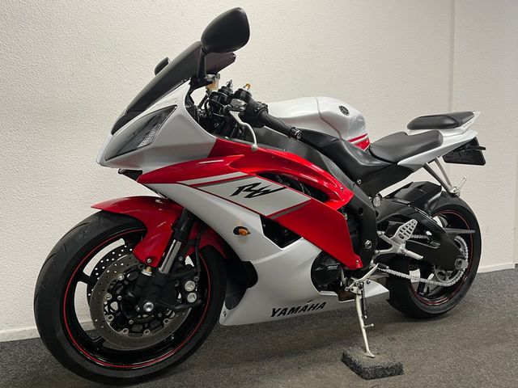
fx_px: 389
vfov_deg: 53.1
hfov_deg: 67.3
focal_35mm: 26
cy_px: 194
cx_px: 259
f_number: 1.6
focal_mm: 5.1
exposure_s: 1/50
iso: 100
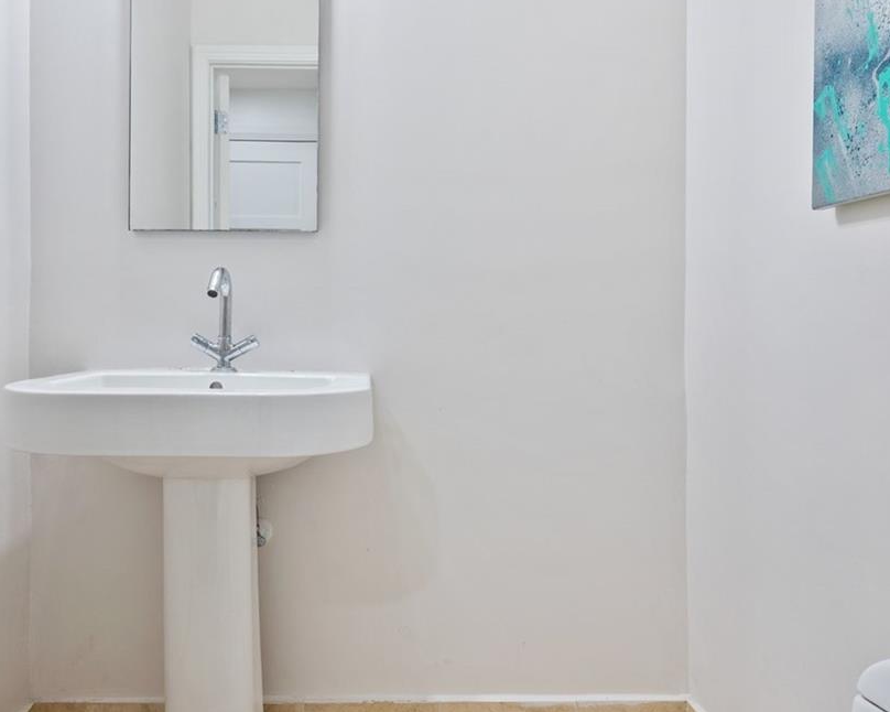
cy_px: 348
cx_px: 384
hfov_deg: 65.8
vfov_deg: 54.9
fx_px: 685
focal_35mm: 26
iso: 200
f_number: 8
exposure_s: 1/2
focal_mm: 14
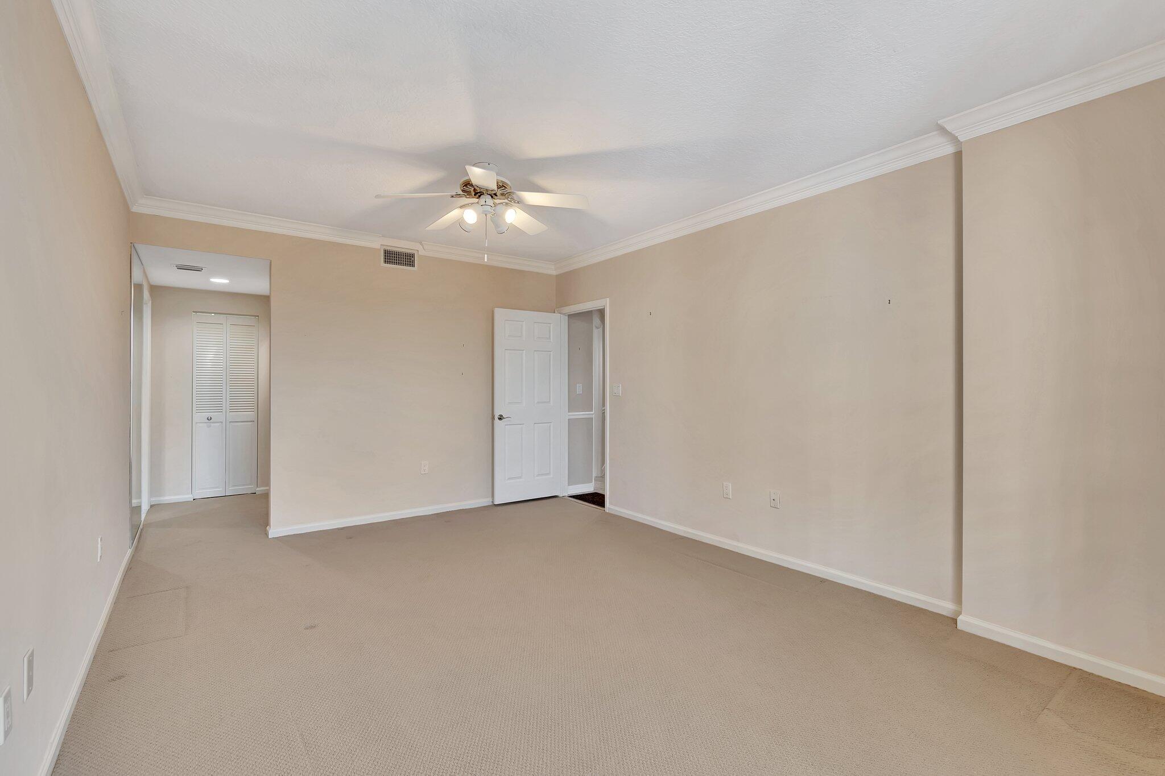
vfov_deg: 77.3
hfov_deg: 100.4
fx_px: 485
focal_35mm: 15
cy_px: 388
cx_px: 582
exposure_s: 1/2.5
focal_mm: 10
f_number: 8
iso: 100
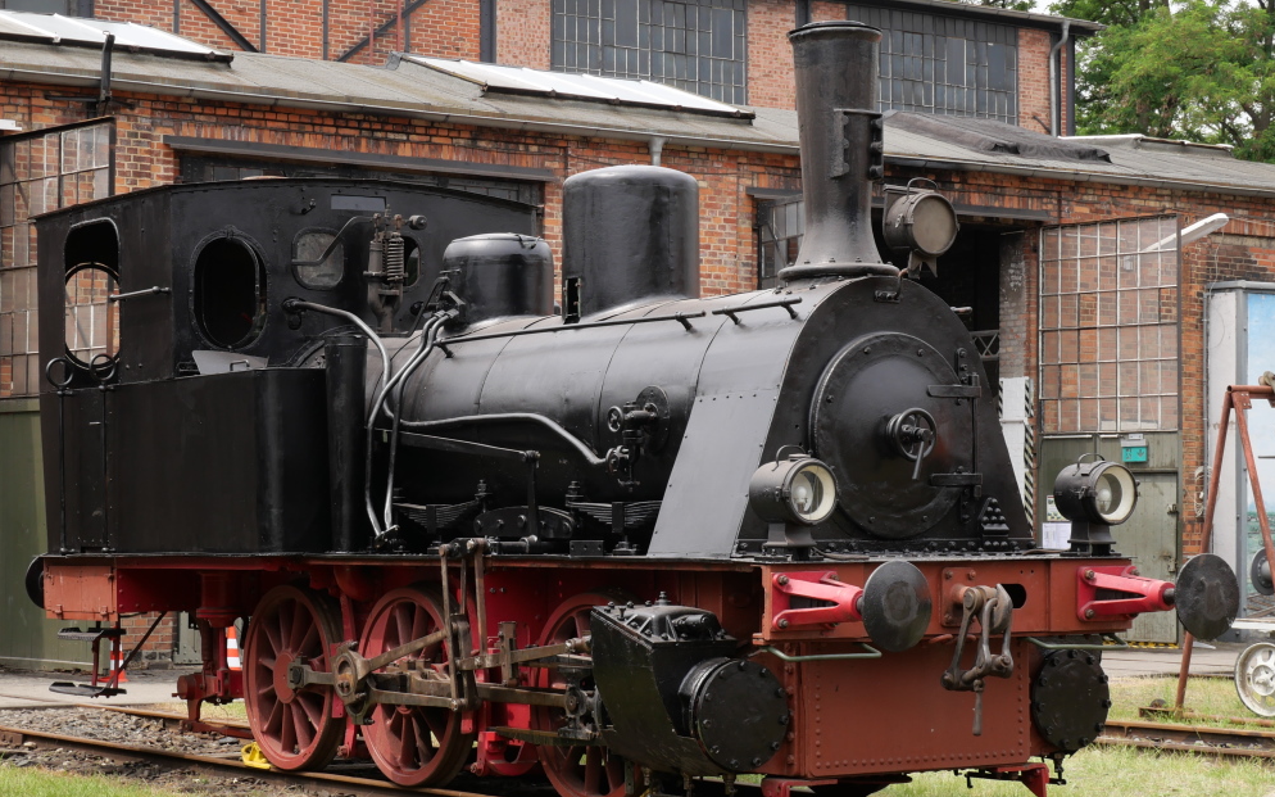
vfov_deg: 20.3
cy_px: 449
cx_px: 639
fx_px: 2224
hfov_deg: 32.0
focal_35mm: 64
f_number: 7.1
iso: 200
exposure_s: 1/200
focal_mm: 30
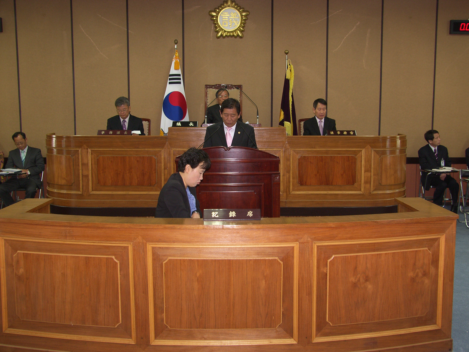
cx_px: 234
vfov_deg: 36.0
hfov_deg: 46.8
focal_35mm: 40
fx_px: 542
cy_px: 176
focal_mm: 10.3
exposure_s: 1/40
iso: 100
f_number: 2.5
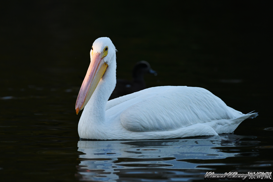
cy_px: 91
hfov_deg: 4.7
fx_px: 3337
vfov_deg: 3.1
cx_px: 136
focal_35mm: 440
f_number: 6
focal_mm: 440
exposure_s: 1/2000
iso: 2000
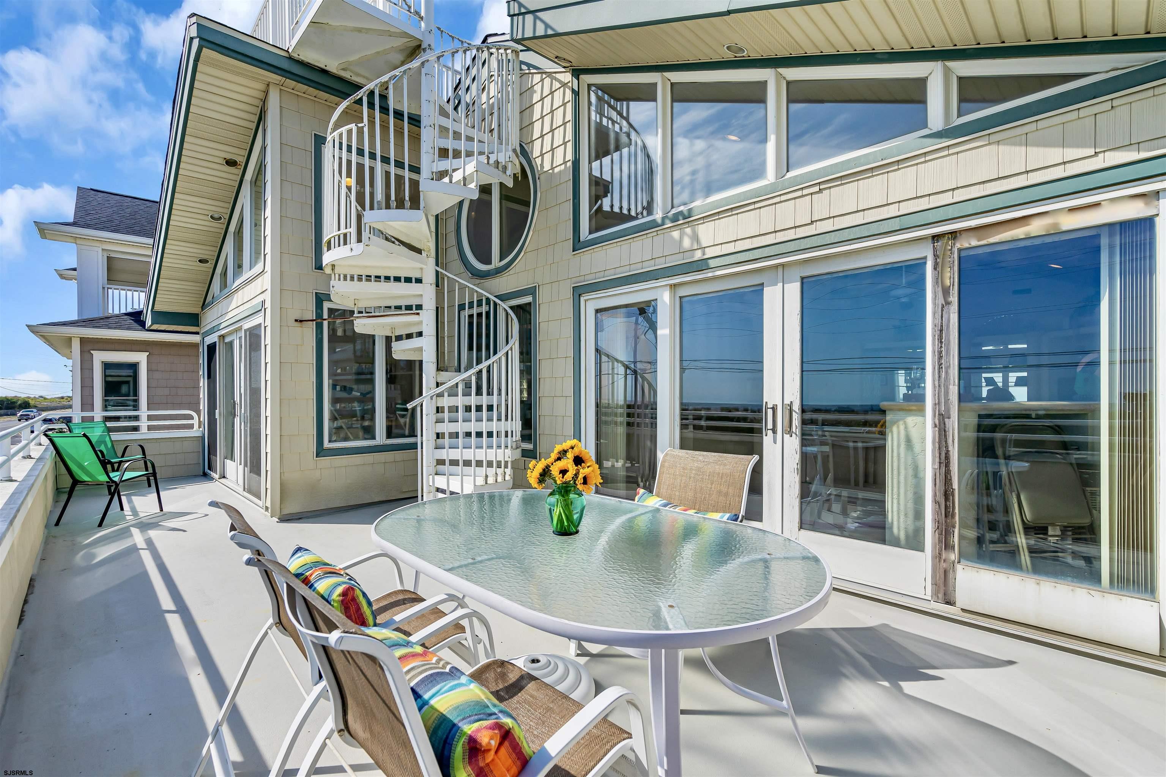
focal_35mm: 16
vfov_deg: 73.7
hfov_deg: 96.7
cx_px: 583
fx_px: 518
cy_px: 388
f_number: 8
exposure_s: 1/640
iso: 200
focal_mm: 16
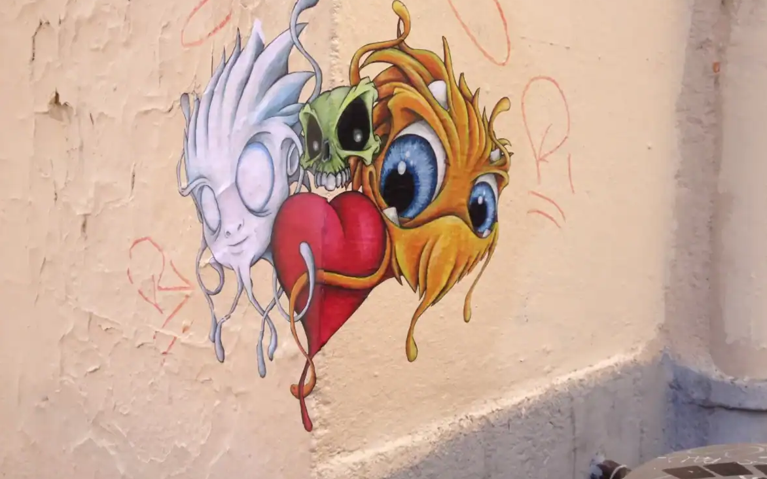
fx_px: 794
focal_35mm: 38
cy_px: 206
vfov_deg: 33.5
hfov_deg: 51.5
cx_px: 391
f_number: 2.4
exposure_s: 1/326
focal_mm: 4.28
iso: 50
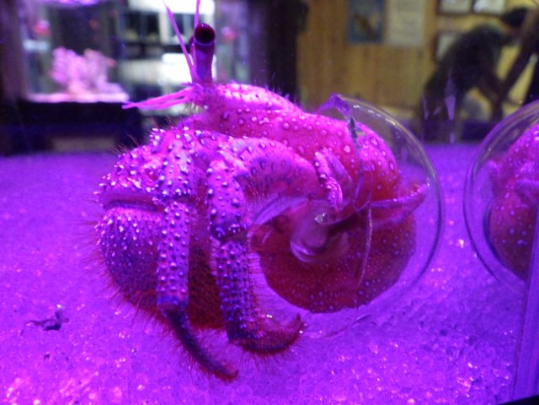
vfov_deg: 49.7
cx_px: 270
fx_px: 436
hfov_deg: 63.4
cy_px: 202
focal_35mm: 28
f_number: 3.5
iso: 1600
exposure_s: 1/30
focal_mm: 5
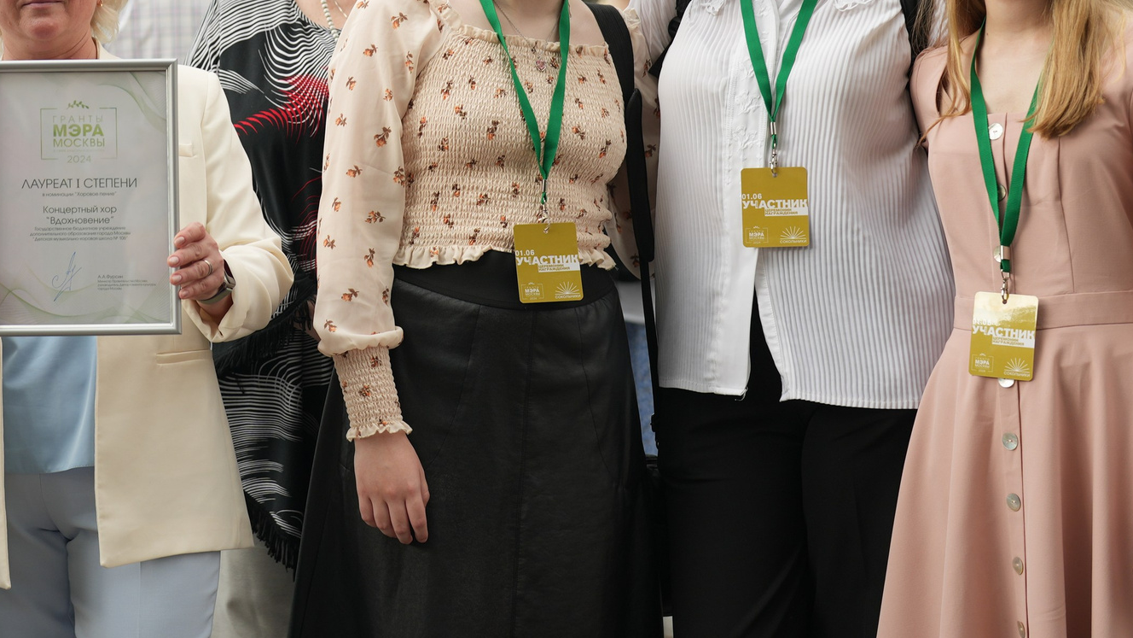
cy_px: 18
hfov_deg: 20.9
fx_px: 3034
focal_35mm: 101
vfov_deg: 11.9
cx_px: 217
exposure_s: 1/320
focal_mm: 50
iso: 160
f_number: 2.5
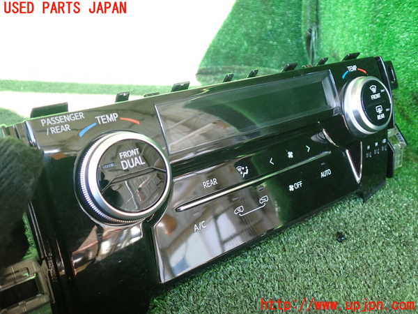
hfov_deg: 60.0
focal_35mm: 30
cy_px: 157
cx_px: 209
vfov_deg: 46.8
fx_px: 362
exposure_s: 1/50
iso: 200
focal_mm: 5.4
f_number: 2.3
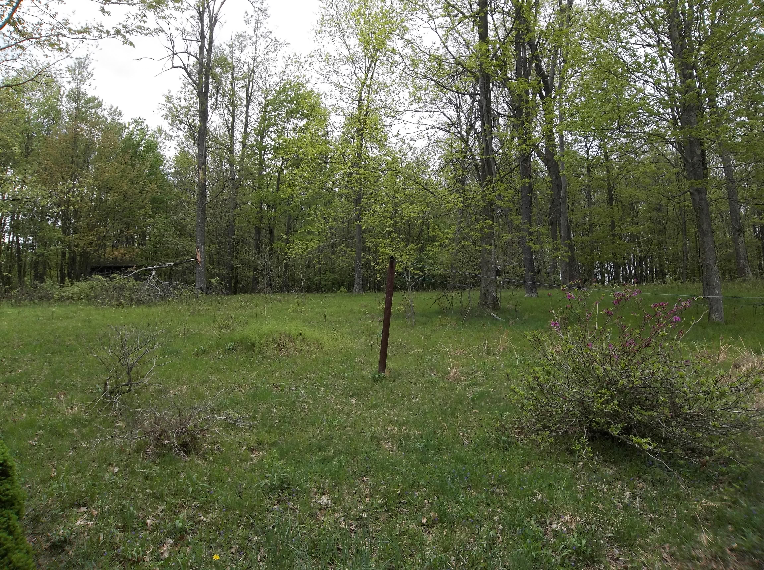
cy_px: 285
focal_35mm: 27
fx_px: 595
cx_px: 382
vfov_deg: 51.2
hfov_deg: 65.4
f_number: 3.5
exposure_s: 1/500
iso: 80
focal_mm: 4.9
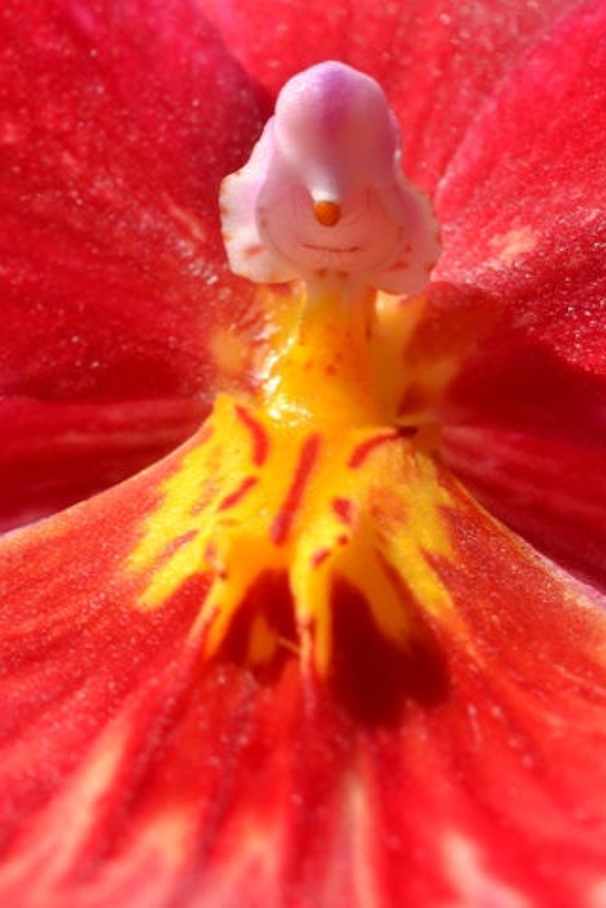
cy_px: 473
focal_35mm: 69
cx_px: 282
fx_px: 1741
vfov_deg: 29.2
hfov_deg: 19.7
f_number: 22
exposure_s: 1/20
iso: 100
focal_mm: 40
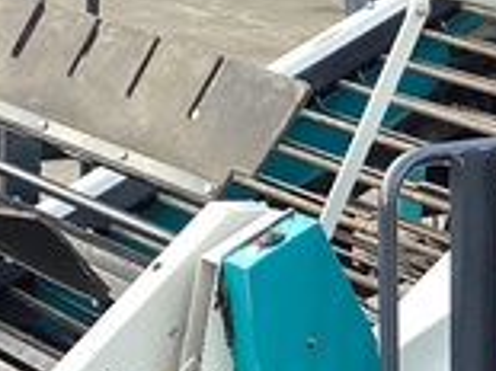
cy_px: 373
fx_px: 1804
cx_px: 366
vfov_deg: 11.6
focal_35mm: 126
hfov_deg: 15.6
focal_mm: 3.3
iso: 64
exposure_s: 1/100
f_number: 2.4
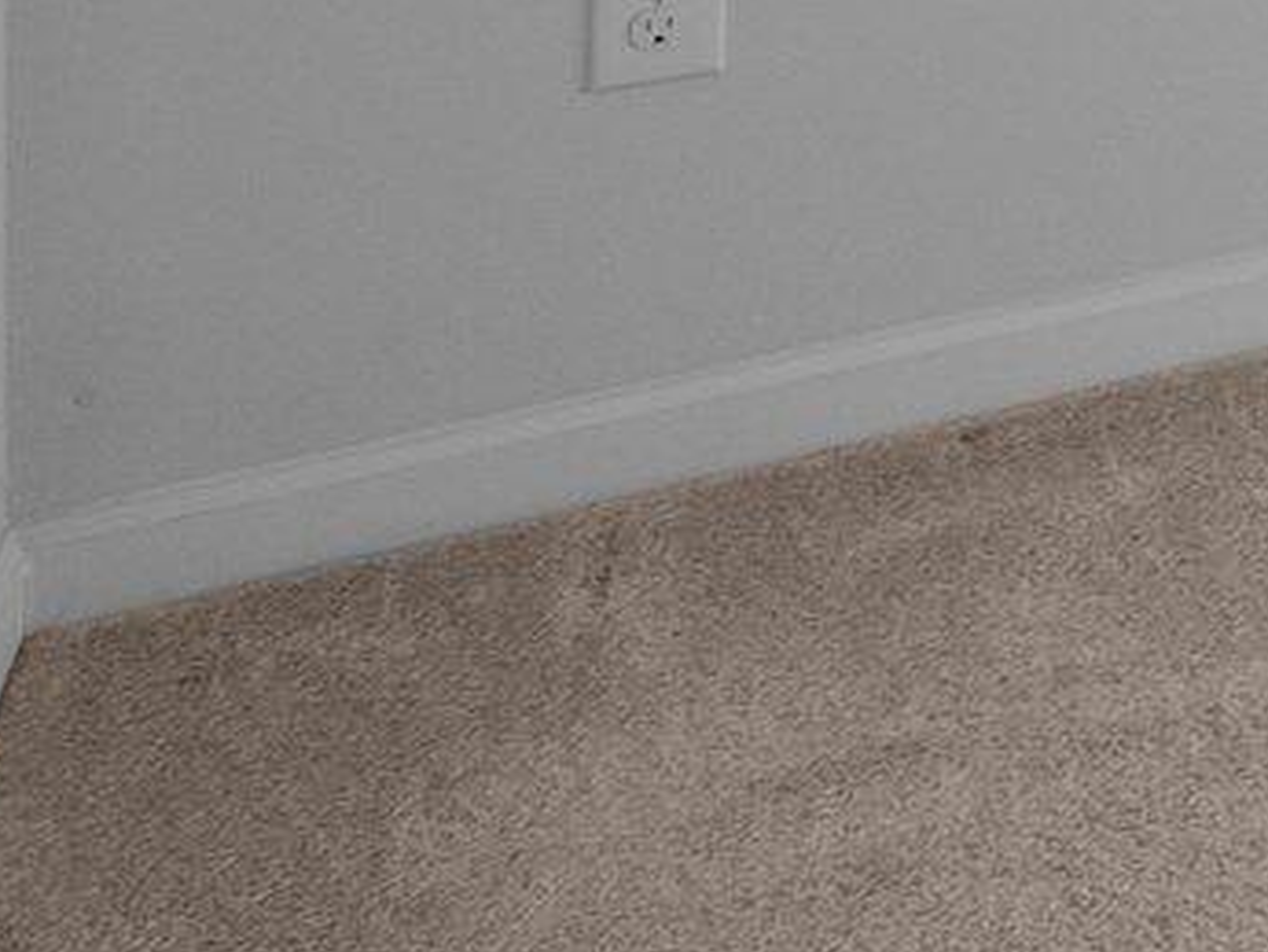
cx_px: 3238
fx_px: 3041
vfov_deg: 14.0
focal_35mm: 83
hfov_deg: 13.9
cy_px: -1125
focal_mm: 7
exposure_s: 1/250
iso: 400
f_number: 4
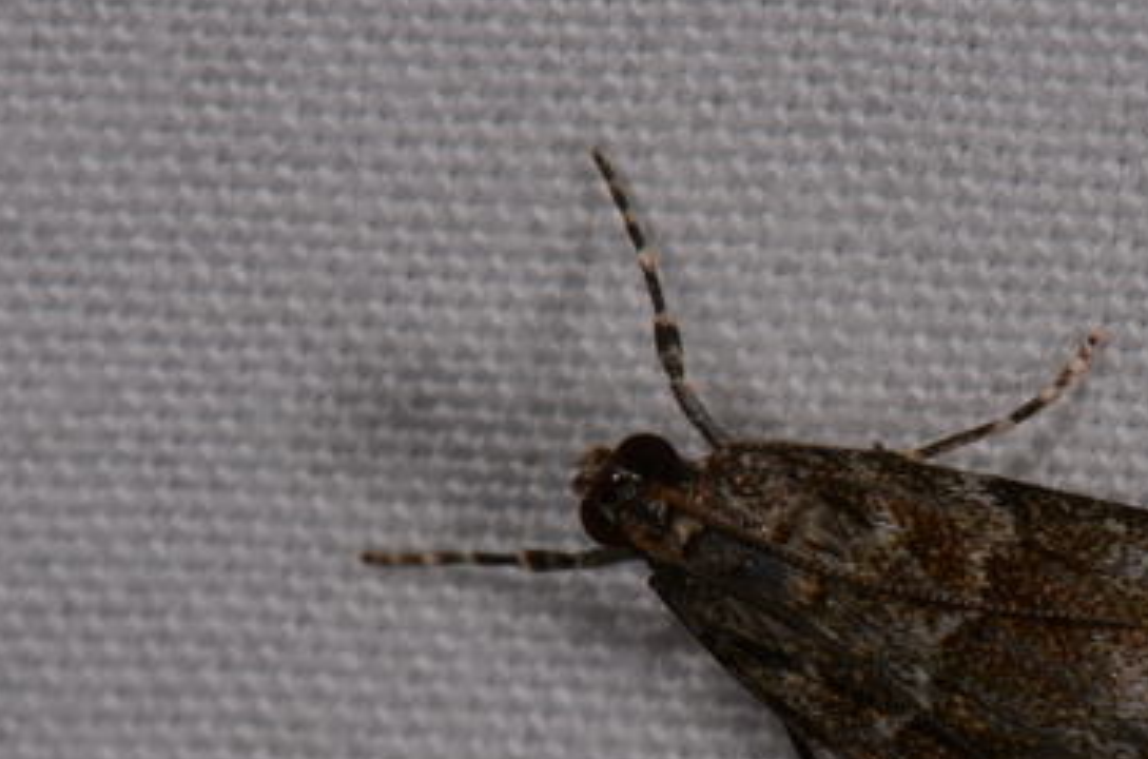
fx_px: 8845
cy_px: 544
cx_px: 927
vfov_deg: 4.9
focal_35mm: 278
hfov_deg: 7.4
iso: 100
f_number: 25
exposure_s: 1/60
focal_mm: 85
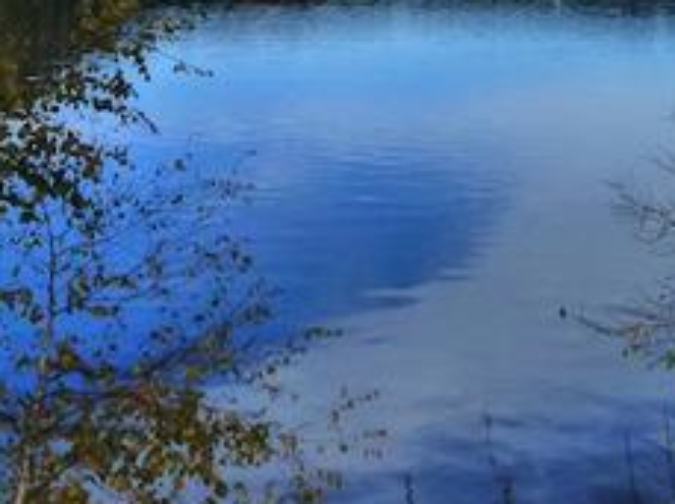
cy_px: 18
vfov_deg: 20.4
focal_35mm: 70
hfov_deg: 25.7
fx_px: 1363
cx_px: 752
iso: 250
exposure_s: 1/1000
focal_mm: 4.3
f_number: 4
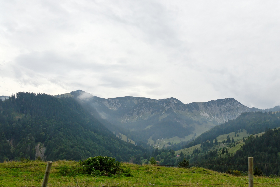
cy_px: 94
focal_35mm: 36
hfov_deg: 53.1
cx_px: 140
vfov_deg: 37.0
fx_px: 280
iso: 400
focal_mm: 24
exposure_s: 1/1000
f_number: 5
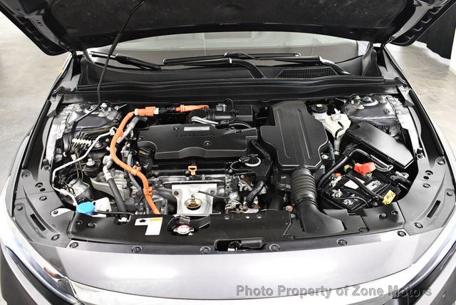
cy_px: 152
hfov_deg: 53.1
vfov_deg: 36.9
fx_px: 456
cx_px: 228
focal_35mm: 36
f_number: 3.5
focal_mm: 18
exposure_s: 1/125
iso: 3200
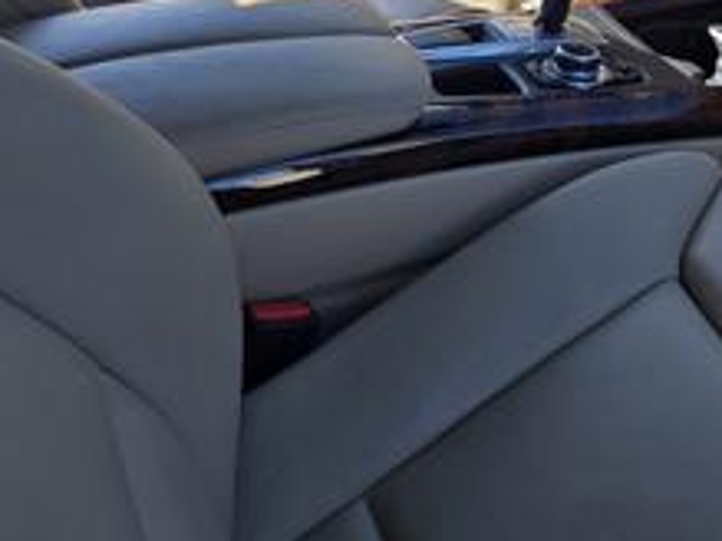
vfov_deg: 26.2
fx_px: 1105
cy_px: 10
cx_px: 771
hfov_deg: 32.4
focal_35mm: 53
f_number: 1.7
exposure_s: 1/1957
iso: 80
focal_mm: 6.25
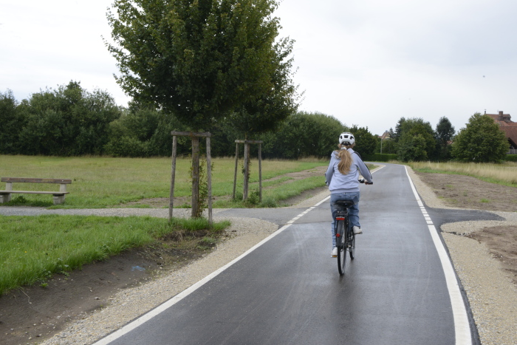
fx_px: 661
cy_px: 163
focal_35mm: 46
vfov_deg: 29.3
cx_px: 274
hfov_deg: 42.7
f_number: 22
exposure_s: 1/80
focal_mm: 42
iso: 800
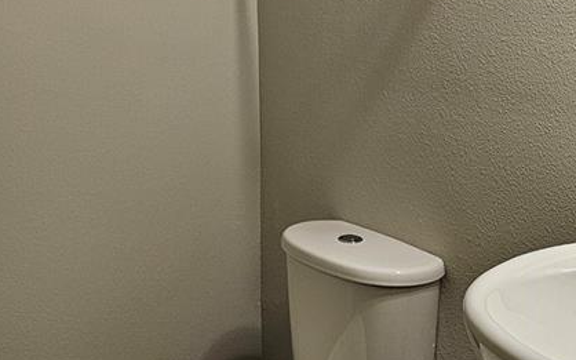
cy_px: -10
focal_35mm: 70
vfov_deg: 18.1
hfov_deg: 29.2
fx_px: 1099
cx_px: 193
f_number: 1.7
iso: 320
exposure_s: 1/120
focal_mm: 6.3
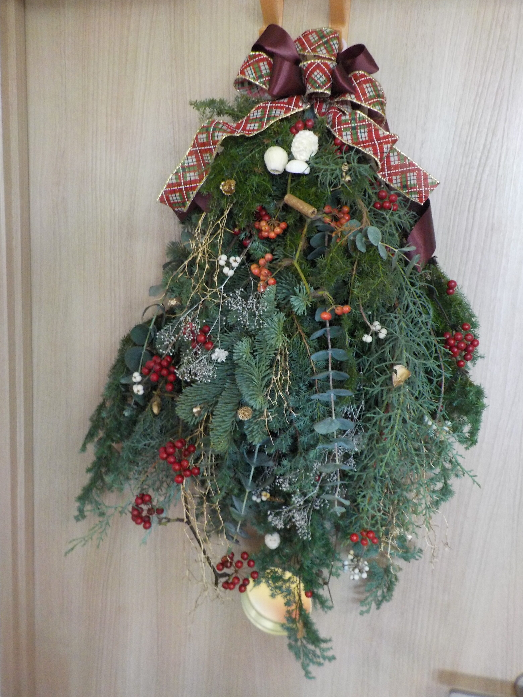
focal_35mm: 30
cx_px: 262
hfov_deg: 46.8
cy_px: 348
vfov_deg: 60.0
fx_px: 604
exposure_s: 1/20
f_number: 3.3
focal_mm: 4.1
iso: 400
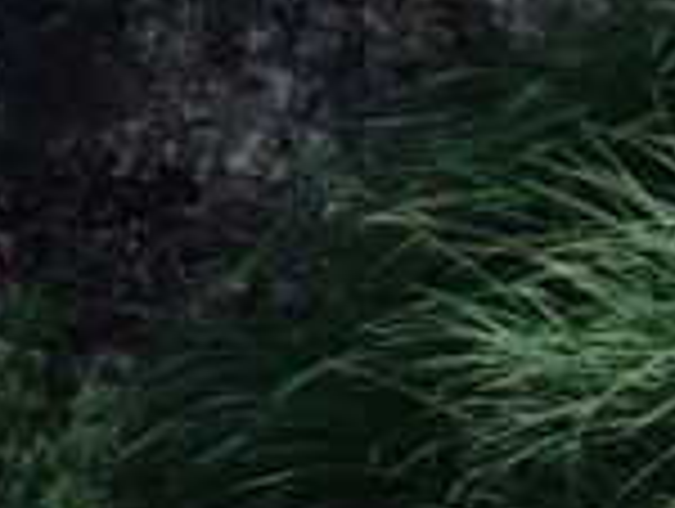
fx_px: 3730
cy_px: -256
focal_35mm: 191
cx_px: -1328
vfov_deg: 7.7
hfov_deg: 8.6
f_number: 1.8
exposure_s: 1/1143
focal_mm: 3.99
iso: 20
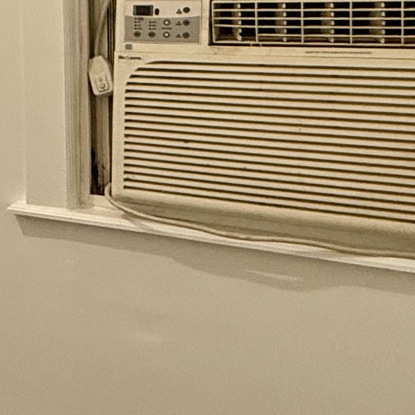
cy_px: 44
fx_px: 936
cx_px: -433
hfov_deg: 17.3
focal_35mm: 69
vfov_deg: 24.3
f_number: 2.2
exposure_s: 1/60
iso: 200
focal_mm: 2.22
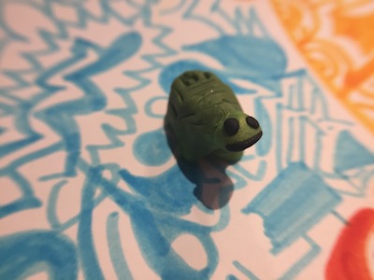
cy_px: 140
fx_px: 313
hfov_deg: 61.7
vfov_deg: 48.2
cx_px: 187
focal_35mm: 29
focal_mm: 4.15
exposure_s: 1/30
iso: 40
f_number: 2.2
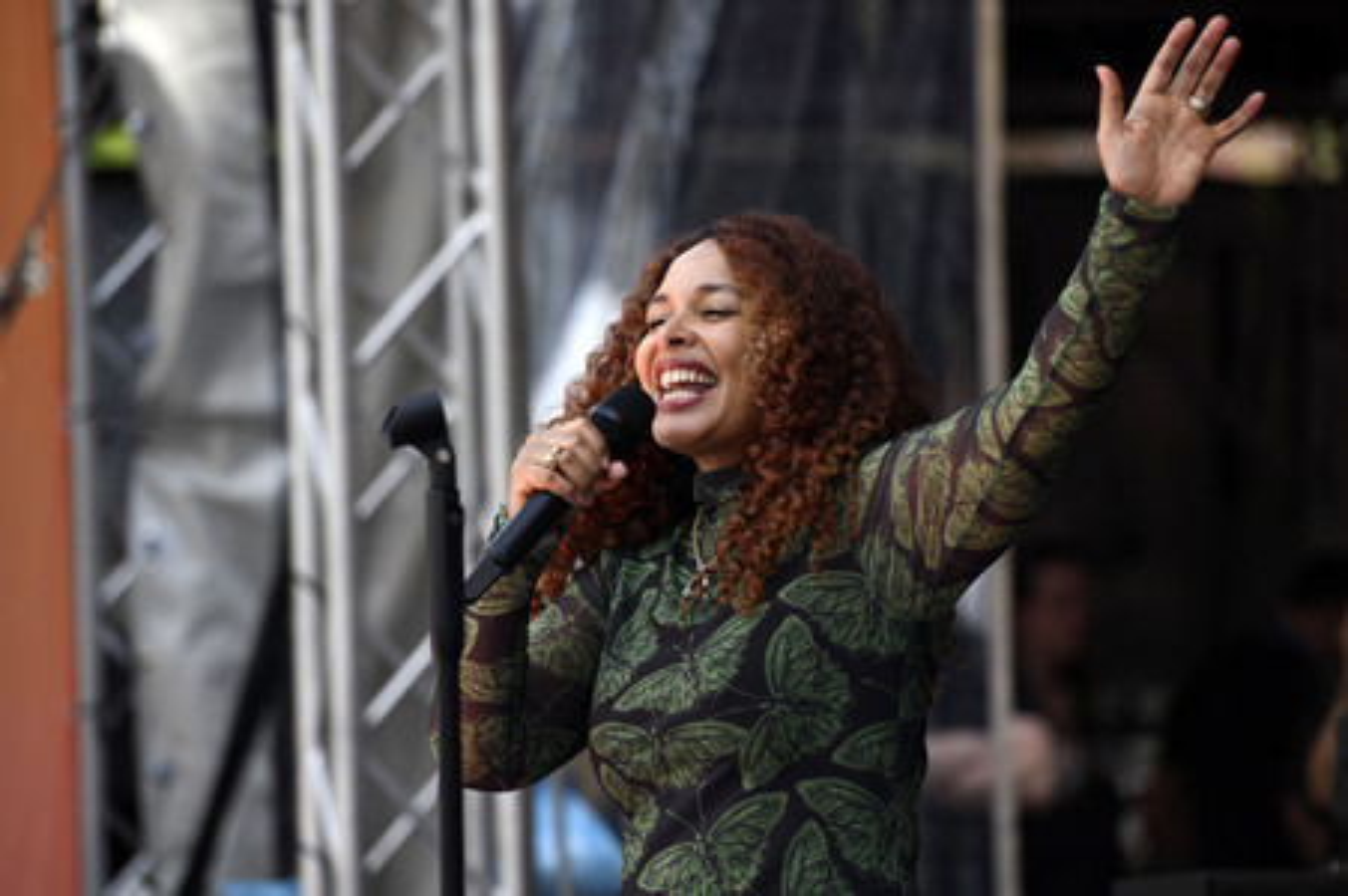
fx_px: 7483
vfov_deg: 6.9
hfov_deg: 10.3
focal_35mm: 200
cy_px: 448
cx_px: 674
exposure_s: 1/1600
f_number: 4.5
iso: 640
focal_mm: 200
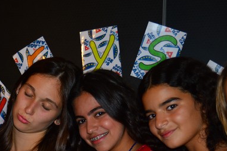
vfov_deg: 13.7
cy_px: 175
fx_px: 611
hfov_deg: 20.6
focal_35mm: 97
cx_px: 23
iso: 100
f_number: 4
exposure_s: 1/60
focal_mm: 24
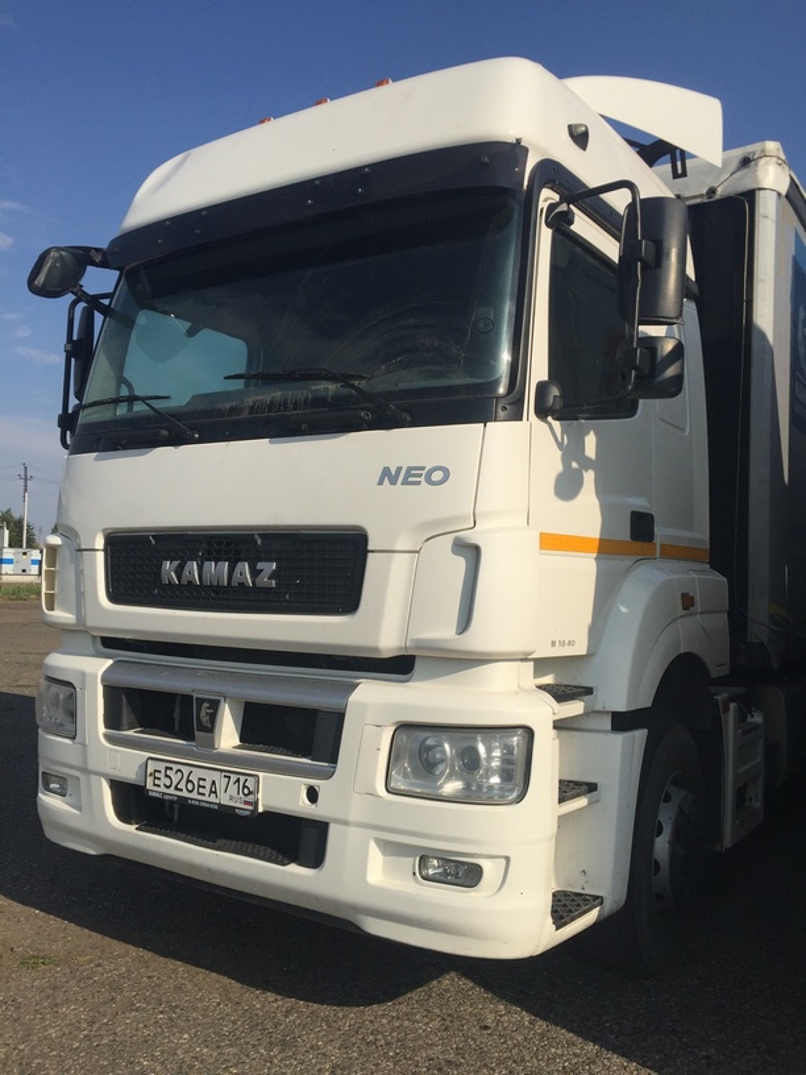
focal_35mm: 29
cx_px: 403
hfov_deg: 48.2
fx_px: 900
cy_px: 538
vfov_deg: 61.7
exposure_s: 1/4405
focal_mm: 4.15
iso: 32
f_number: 2.2
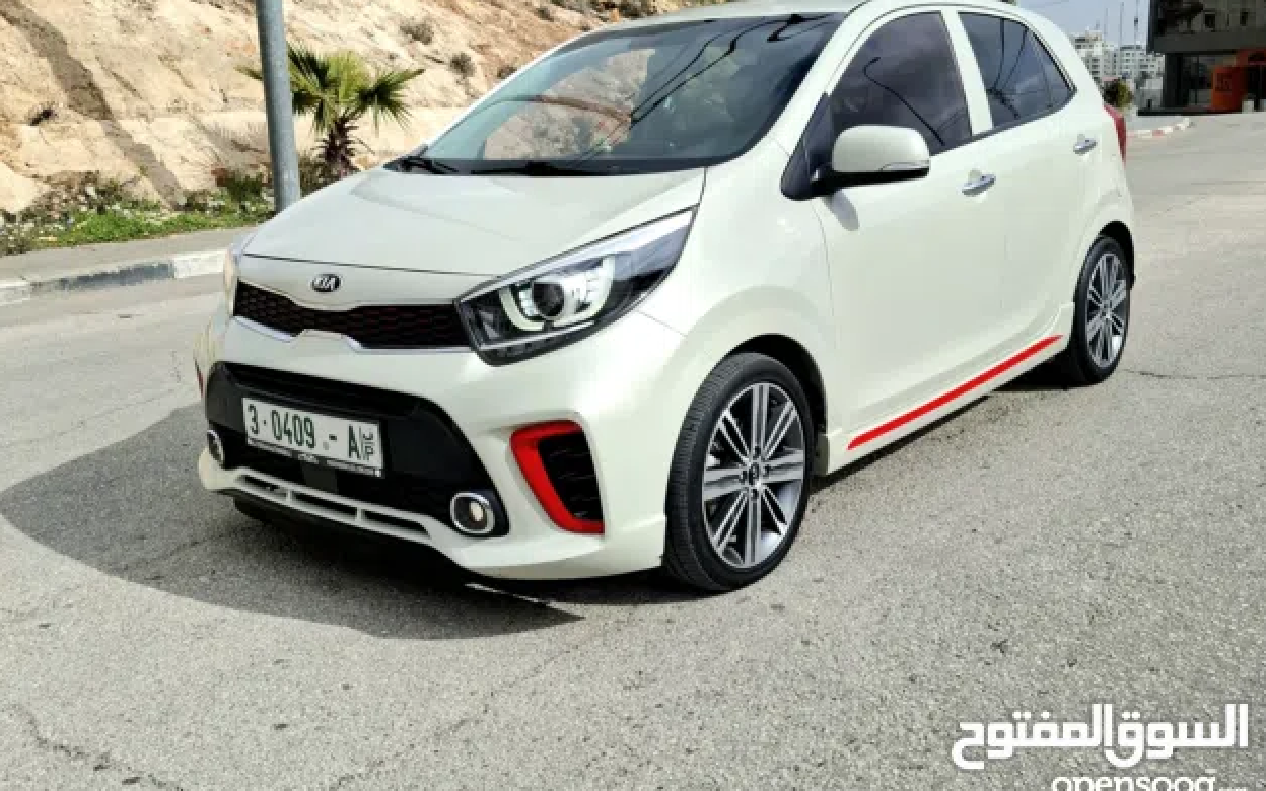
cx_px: 647
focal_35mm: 25
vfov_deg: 49.2
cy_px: 365
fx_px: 863
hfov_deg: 72.5
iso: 50
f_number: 1.8
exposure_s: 1/3333
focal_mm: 5.54
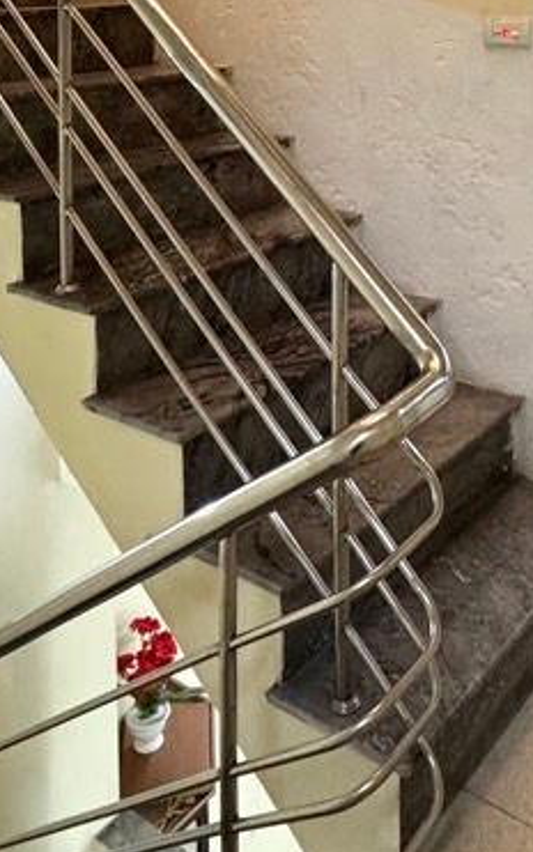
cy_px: 18
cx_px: 361
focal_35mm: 41
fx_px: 953
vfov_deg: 42.3
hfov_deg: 31.0
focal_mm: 2.22
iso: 320
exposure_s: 1/50
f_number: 2.2
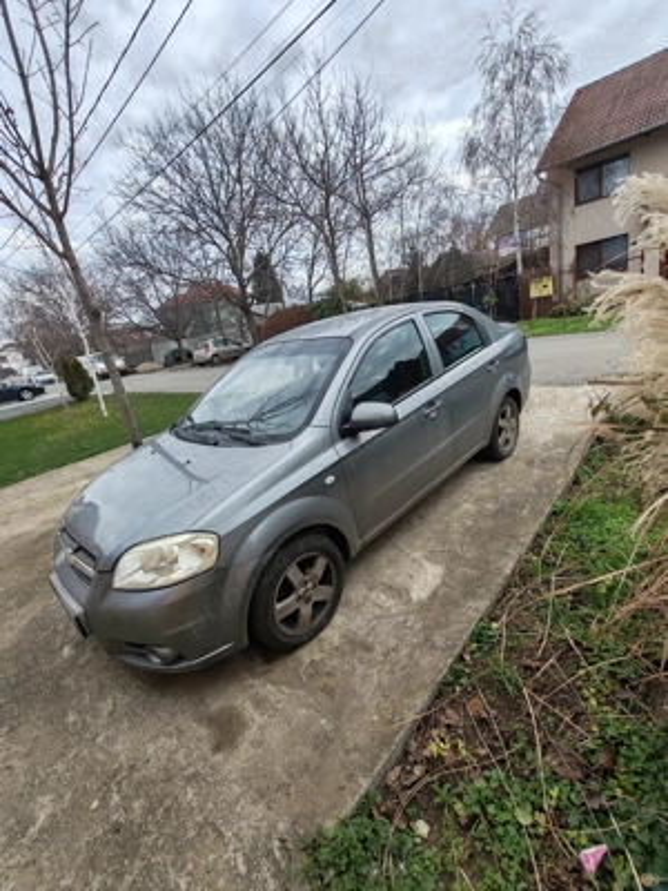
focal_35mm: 16
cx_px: 334
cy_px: 446
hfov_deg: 78.1
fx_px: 412
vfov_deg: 94.5
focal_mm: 1.96
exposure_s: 1/350
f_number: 2.2
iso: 50
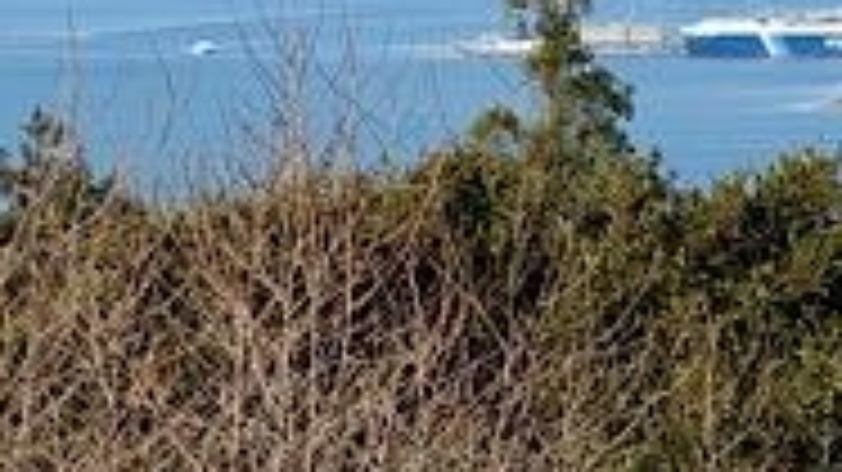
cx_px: 630
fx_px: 8324
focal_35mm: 373
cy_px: -261
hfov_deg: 5.8
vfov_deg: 3.2
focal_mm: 16.89
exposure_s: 1/809
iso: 20
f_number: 2.8
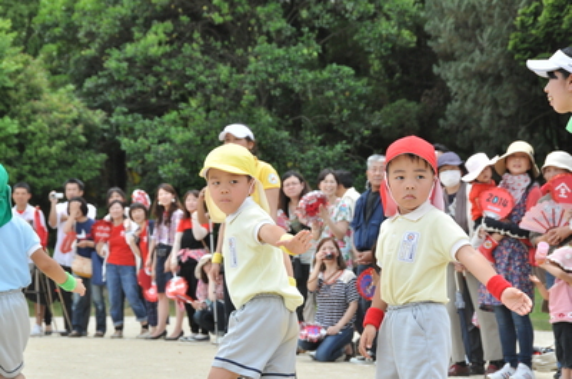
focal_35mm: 112
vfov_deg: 12.1
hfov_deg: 18.2
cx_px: 286
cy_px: 190
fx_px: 1784
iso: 800
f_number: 9
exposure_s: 1/1250
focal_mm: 75
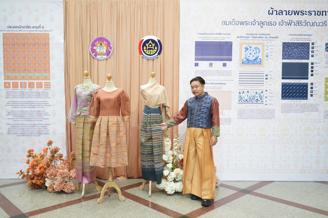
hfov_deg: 60.3
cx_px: 164
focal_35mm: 31
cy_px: 109
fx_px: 282
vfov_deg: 42.3
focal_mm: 31
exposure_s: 1/200
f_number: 4
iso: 2000
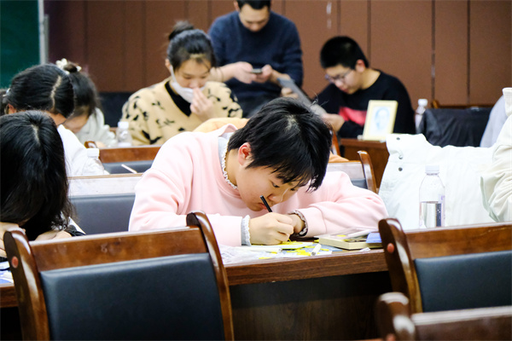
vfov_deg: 11.4
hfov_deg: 17.1
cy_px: 170
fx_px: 1707
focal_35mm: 120
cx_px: 256
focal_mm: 80
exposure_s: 1/80
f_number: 4
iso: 5000
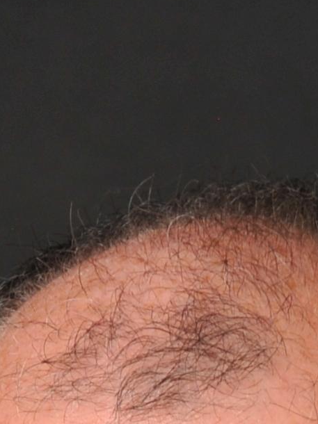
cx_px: 226
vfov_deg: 3.8
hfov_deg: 3.0
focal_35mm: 502
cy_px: 1276
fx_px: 6154
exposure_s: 1/160
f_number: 9
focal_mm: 55
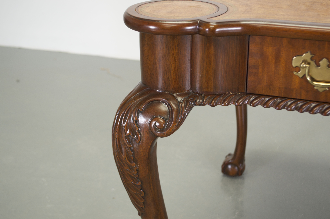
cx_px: 165
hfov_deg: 36.9
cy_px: 110
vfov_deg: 25.0
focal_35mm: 54
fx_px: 495
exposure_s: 1/13
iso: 200
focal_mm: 36
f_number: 5
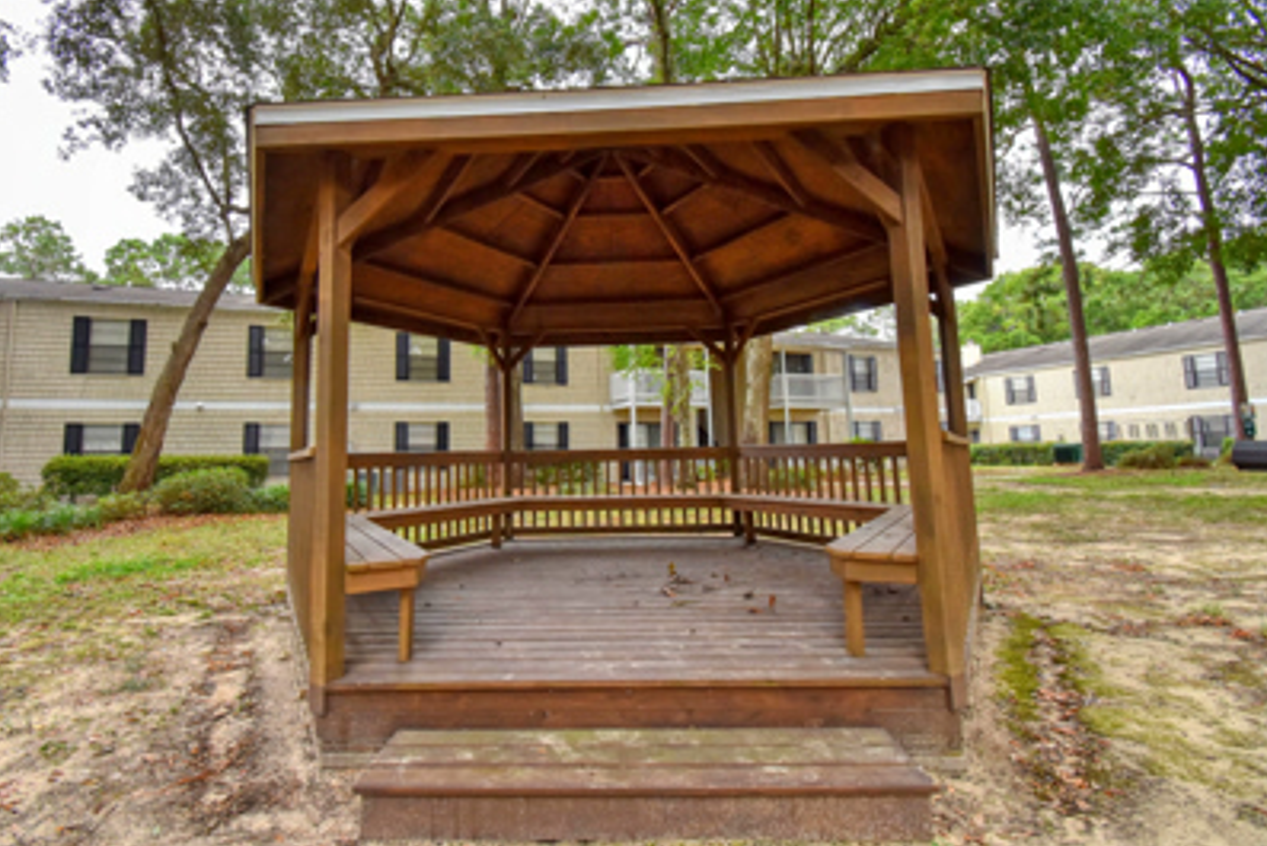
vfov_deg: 70.2
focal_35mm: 17
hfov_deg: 93.0
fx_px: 598
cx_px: 578
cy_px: 374
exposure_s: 1/500
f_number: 8
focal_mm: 10
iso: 800
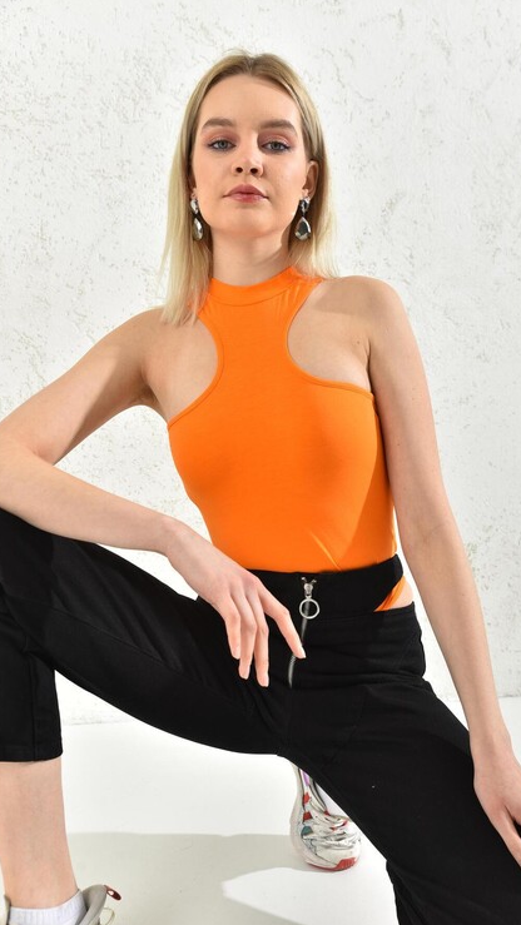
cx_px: 304
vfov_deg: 58.0
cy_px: 464
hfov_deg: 34.6
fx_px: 835
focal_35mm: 34
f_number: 7.1
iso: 100
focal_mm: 32
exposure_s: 1/160
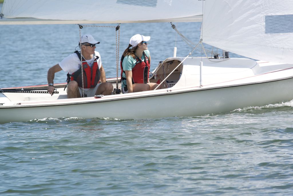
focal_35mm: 542
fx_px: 4412
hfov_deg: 3.8
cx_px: 146
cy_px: 98
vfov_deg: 2.5
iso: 160
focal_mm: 201.1
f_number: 5.6
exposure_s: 1/500
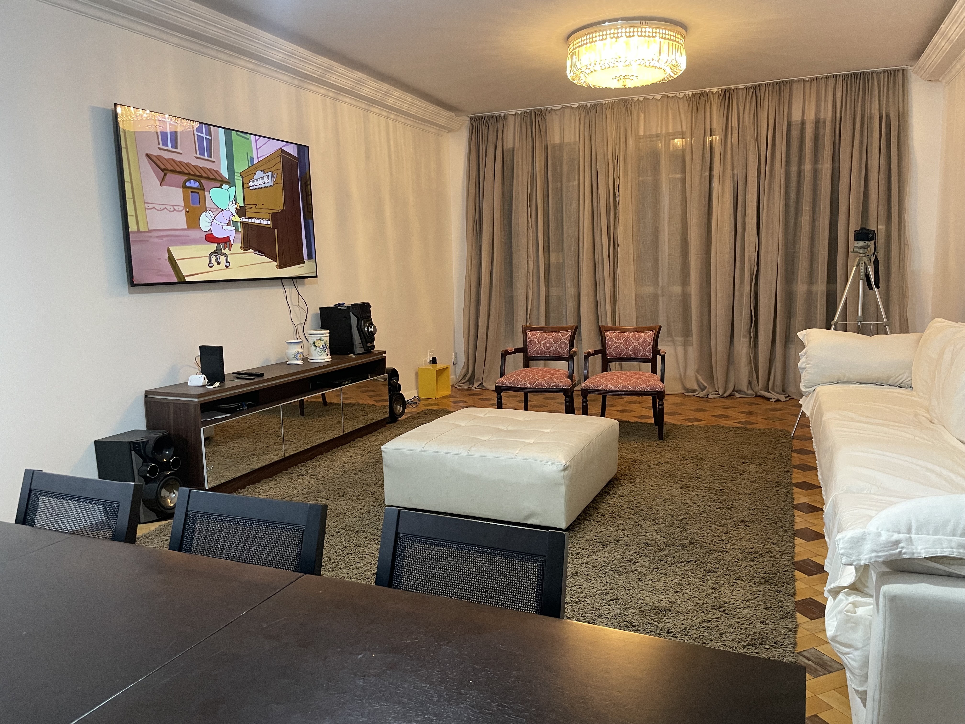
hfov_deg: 67.3
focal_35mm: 26
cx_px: 482
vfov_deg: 53.1
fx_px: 725
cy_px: 362
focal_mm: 4.2
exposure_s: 1/60
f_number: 1.6
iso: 250
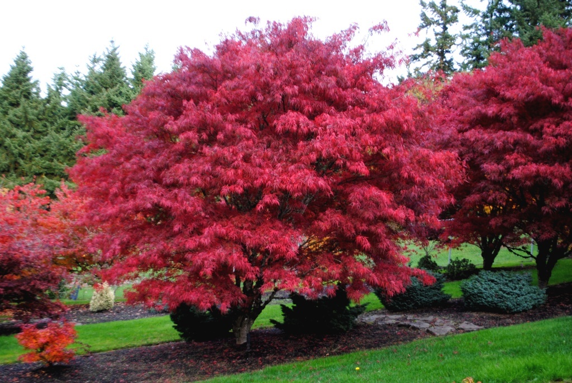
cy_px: 192
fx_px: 763
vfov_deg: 28.1
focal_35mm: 48
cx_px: 286
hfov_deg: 41.1
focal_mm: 32
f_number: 4.8
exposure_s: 1/50
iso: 200
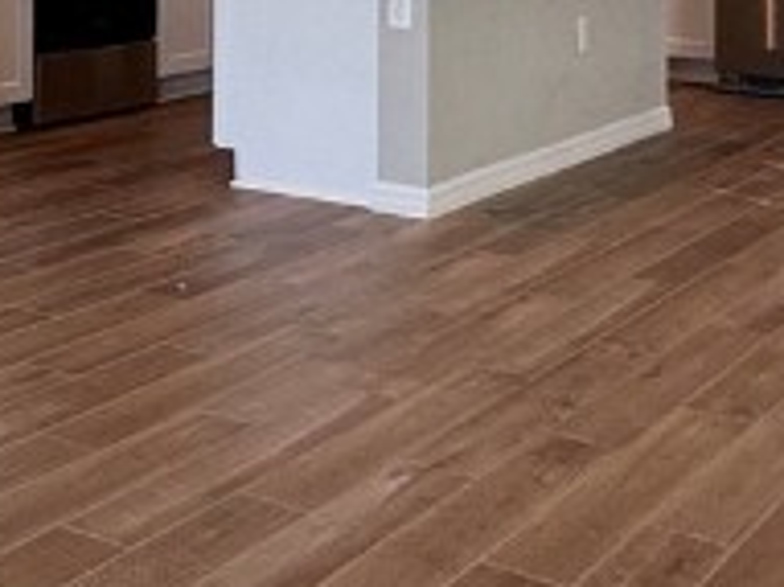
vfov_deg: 18.3
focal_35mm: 75
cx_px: 168
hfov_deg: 25.6
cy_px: -164
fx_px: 1698
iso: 160
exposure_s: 1/120
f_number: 2.2
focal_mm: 2.22
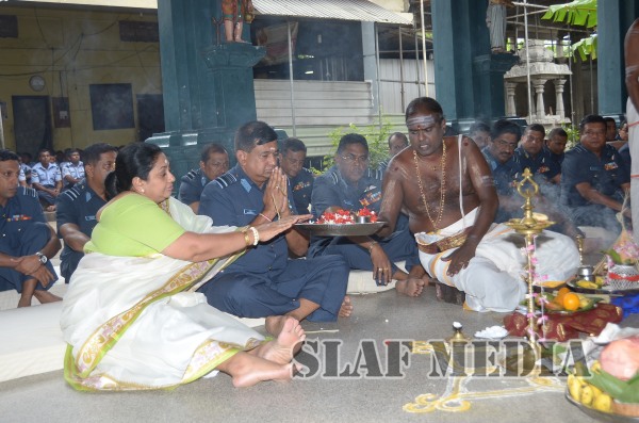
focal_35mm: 46
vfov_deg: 28.8
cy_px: 212
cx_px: 320
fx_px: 823
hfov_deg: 42.4
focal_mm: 31
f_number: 4
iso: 320
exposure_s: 1/160
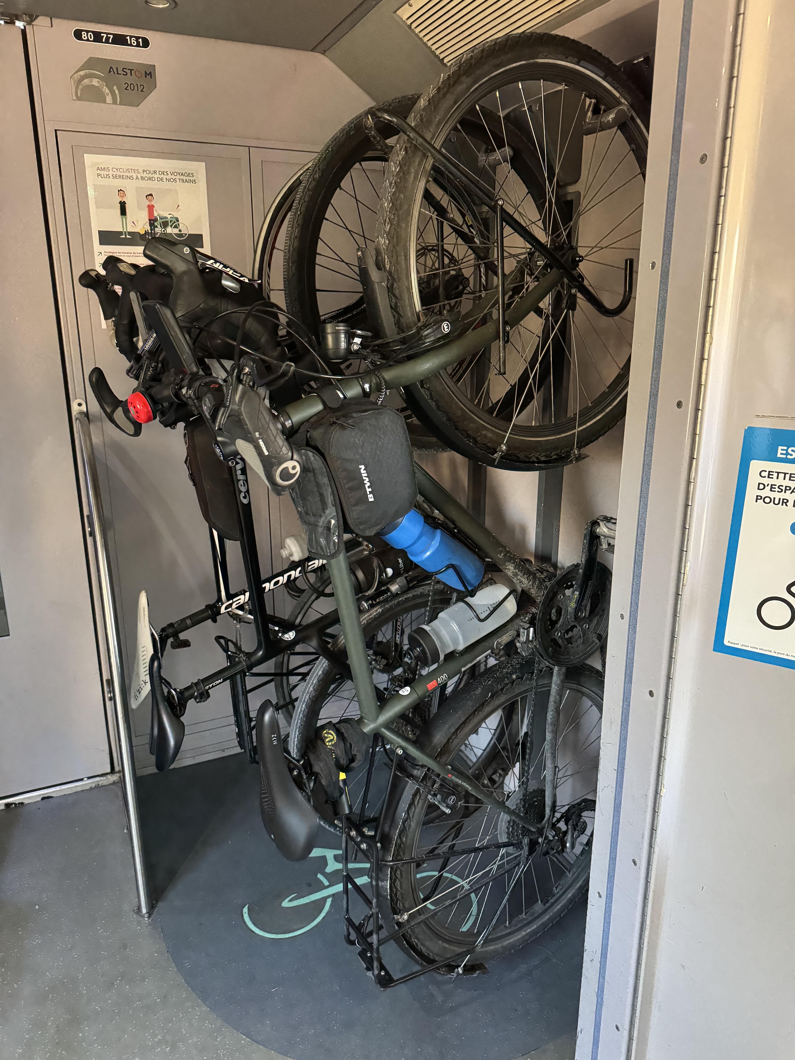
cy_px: 530
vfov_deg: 71.6
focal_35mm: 24
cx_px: 398
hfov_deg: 56.8
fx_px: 735
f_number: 1.78
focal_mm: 6.76
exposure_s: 1/40
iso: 800
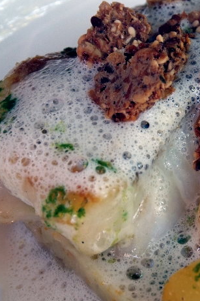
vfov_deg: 9.6
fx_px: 1793
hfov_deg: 6.3
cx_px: 266
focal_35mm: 215
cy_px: 164
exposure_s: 1/28
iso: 320
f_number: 11
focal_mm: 66
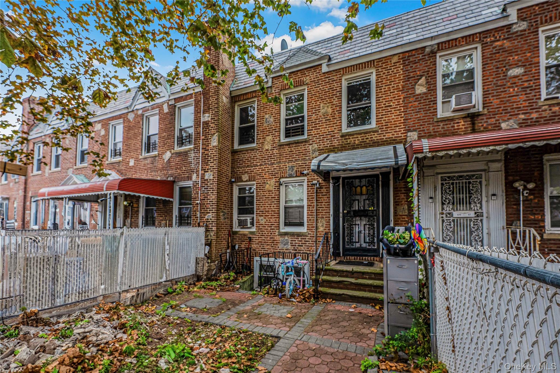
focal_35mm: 14
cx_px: 280
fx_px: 226
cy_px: 186
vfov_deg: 79.2
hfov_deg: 102.3
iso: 800
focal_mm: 14.5
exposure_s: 1/250
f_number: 8
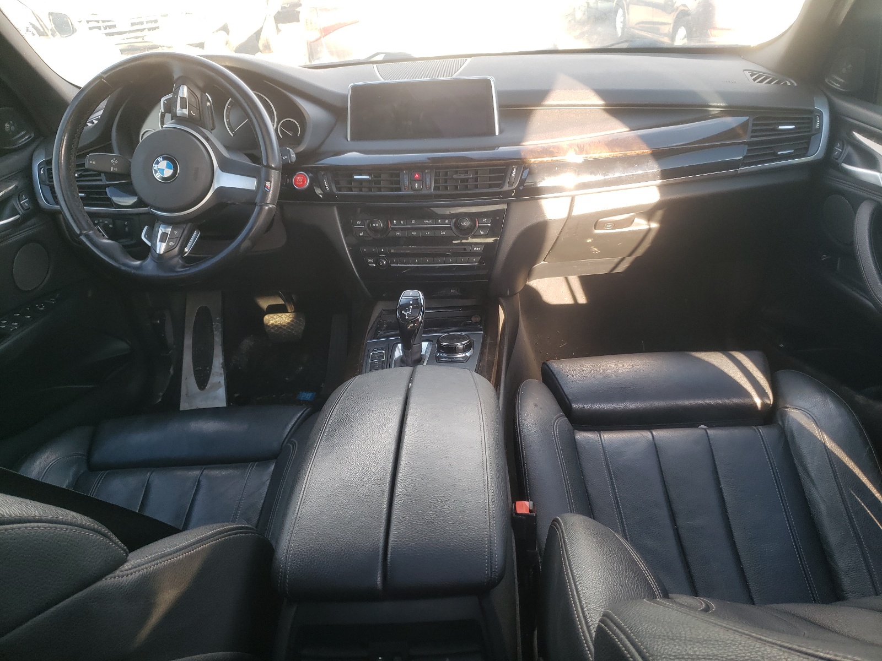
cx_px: 441
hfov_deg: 67.3
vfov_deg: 53.1
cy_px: 330
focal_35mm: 26
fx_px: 662
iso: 56
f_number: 1.5
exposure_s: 1/120
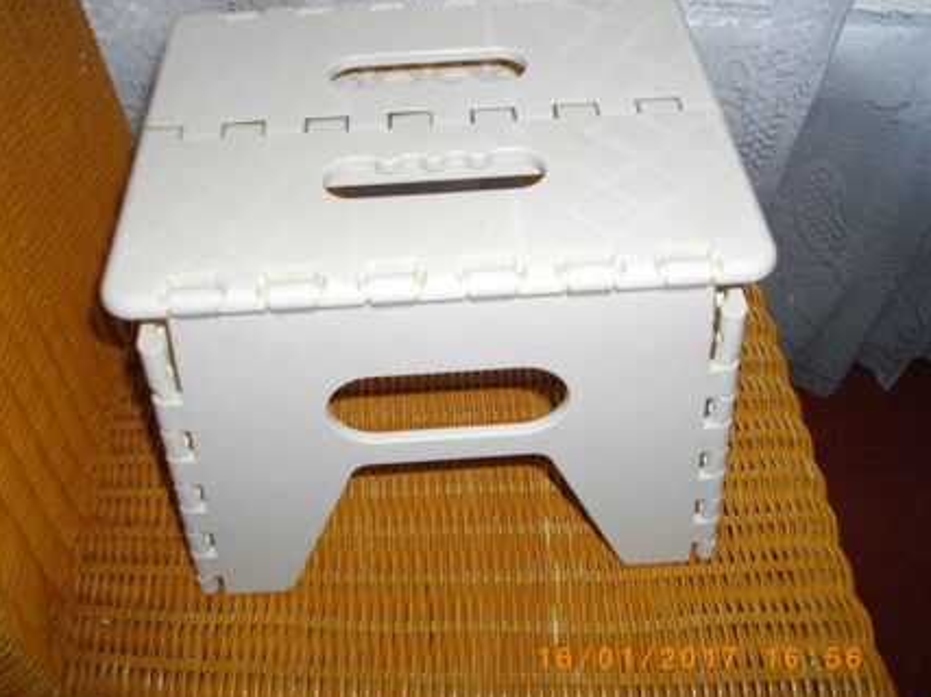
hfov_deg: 51.4
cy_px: 351
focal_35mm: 36
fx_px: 968
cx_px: 445
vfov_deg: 39.6
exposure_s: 1/50
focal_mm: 5.7
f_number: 2.9
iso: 200
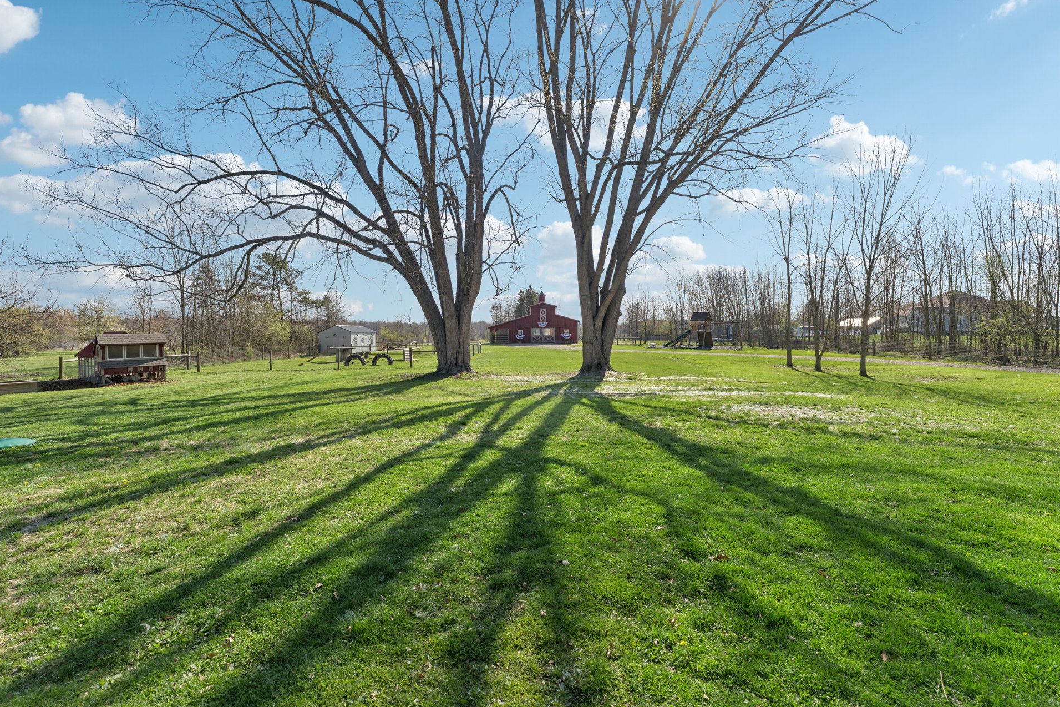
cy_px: 333
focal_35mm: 15
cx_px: 511
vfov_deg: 77.3
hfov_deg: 100.4
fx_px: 442
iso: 250
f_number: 8
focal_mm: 14
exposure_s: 1/640
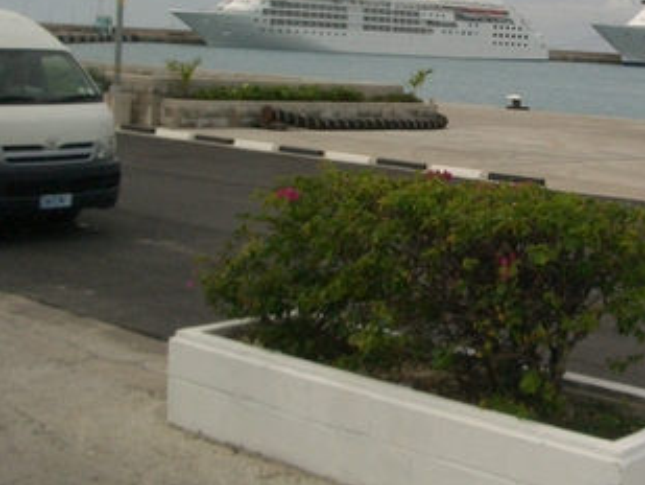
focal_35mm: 68
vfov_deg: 21.4
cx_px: 474
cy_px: 105
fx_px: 1268
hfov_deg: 28.2
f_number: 4.3
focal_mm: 5.8
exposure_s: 1/2000
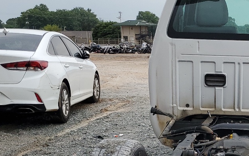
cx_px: 249
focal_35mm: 70
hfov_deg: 27.7
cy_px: 155
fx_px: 475
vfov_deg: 18.2
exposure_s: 1/1250
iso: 50
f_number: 1.5
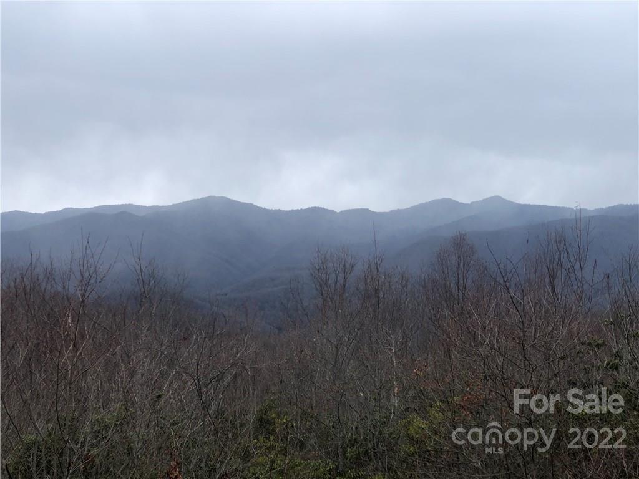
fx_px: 1052
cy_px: 240
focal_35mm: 57
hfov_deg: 33.8
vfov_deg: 25.7
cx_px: 320
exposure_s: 1/159
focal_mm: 6.6
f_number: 2.8
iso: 20
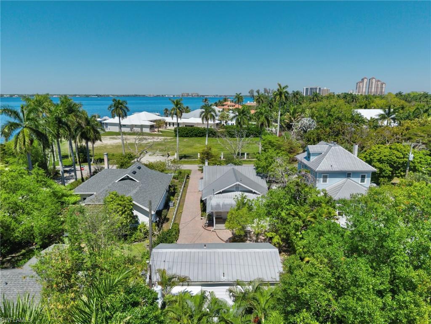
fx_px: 299
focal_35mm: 24
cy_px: 162
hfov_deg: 71.6
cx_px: 216
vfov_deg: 56.8
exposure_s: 1/800
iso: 100
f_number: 1.8
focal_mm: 8.67
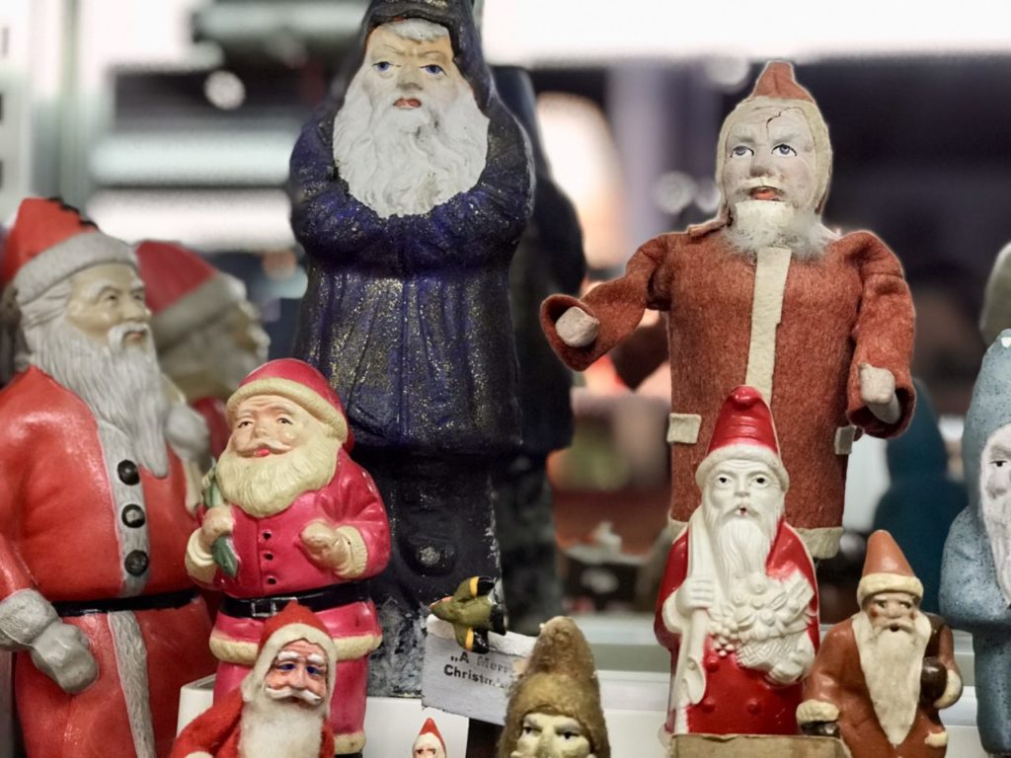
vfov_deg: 25.7
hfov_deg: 33.8
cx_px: 506
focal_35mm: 57
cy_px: 379
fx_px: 1665
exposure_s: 1/60
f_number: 2.8
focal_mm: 6.6
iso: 100
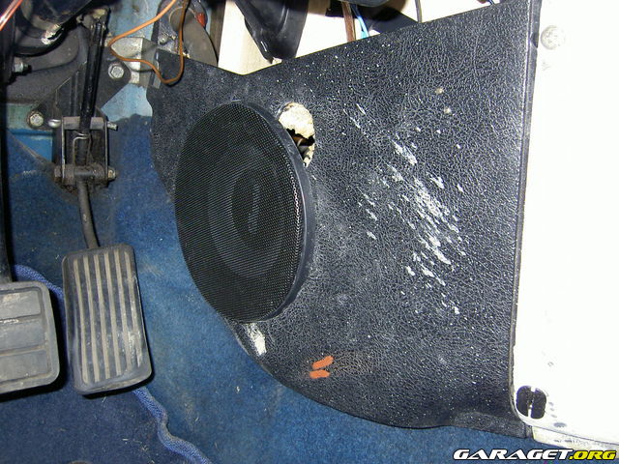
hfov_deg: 54.0
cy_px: 232
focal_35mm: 34
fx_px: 608
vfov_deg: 41.8
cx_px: 310
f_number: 2.8
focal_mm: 5.6
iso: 100
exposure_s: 1/60
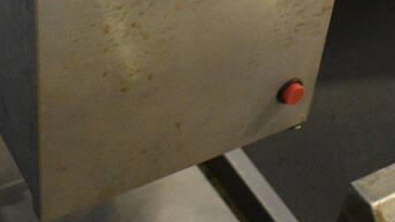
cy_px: -78
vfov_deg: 15.2
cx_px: 121
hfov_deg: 28.0
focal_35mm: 75
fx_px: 785
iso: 3600
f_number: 3.5
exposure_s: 1/125
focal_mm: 18
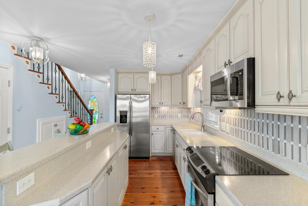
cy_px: 103
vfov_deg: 70.4
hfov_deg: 93.3
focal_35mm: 17
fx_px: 145
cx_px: 154
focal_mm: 11.5
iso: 100
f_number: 4.8
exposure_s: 1/20
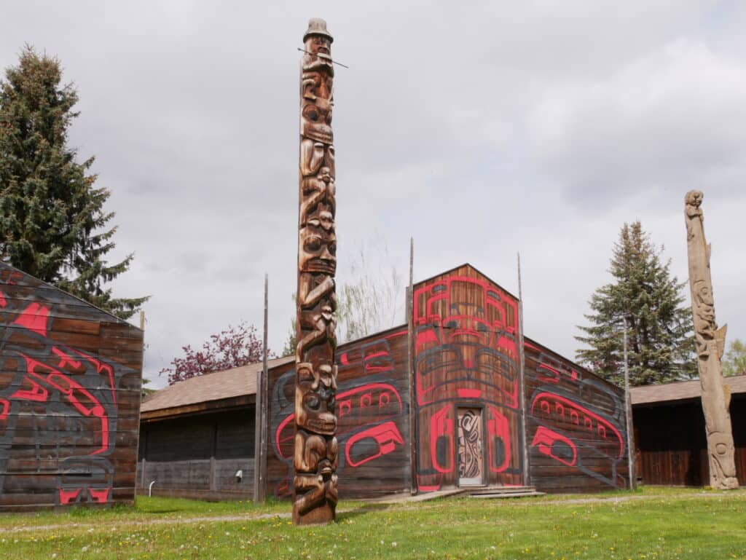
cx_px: 373
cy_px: 280
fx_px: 819
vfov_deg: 37.8
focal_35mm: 38
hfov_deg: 49.0
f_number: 20
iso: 200
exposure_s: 1/80
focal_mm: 19
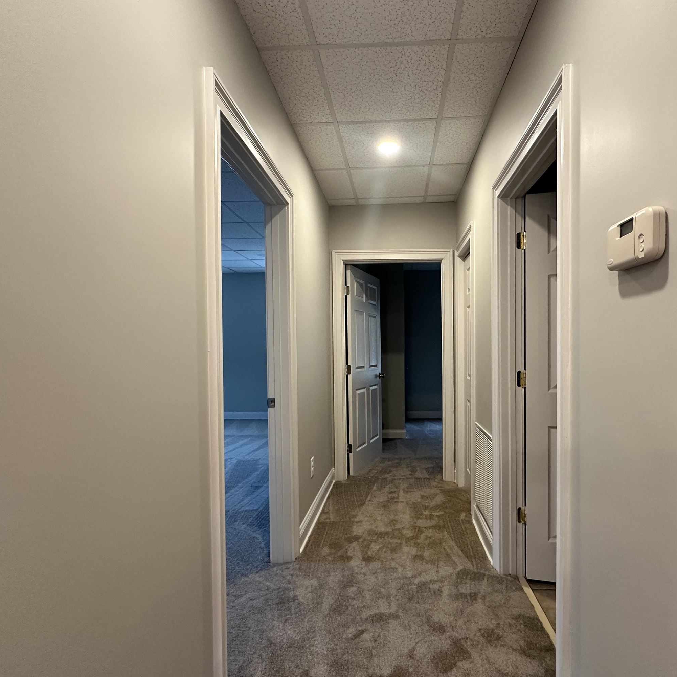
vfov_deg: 77.6
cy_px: 357
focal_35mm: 19
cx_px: 386
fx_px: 420
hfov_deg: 77.2
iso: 250
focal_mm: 2.22
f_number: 2.2
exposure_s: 1/60
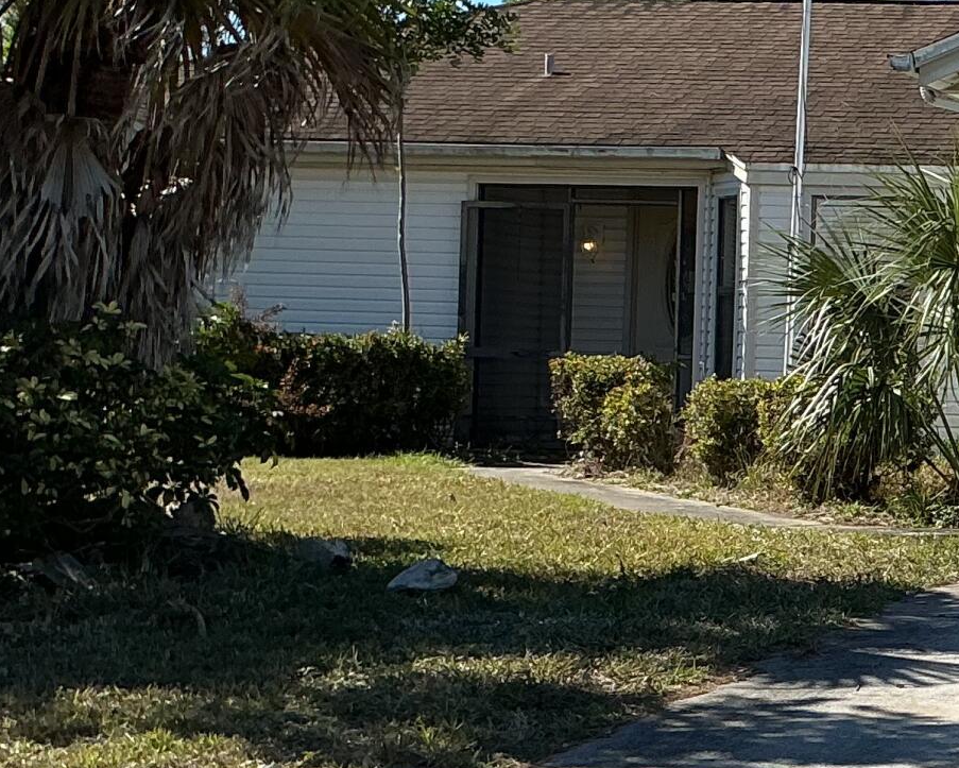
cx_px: 1298
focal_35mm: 94
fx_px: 2669
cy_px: 342
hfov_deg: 18.7
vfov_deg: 16.4
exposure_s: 1/1912
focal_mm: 3
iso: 25
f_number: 1.8
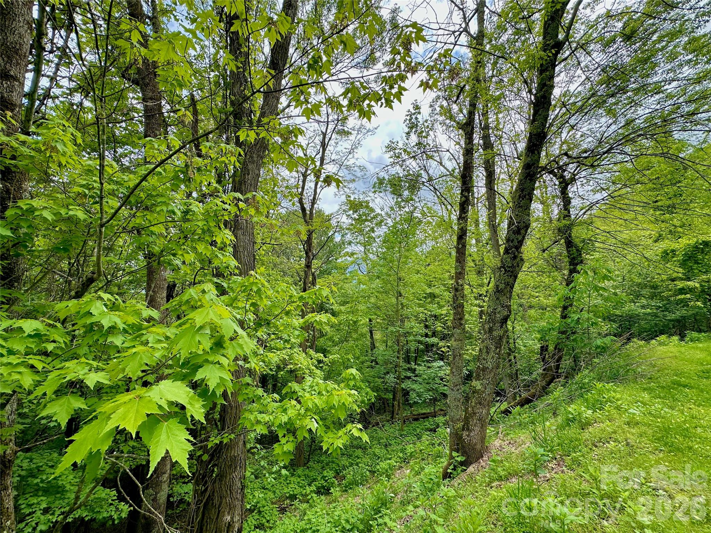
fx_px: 288
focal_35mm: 14
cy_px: 266
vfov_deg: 85.7
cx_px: 356
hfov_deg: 102.1
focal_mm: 2.22
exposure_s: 1/413
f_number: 2.2
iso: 40
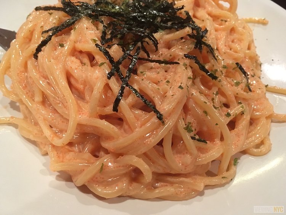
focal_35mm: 29
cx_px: 143
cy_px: 108
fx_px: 240
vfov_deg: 48.3
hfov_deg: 61.6
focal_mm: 4.15
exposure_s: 1/15
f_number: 2.2
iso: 250
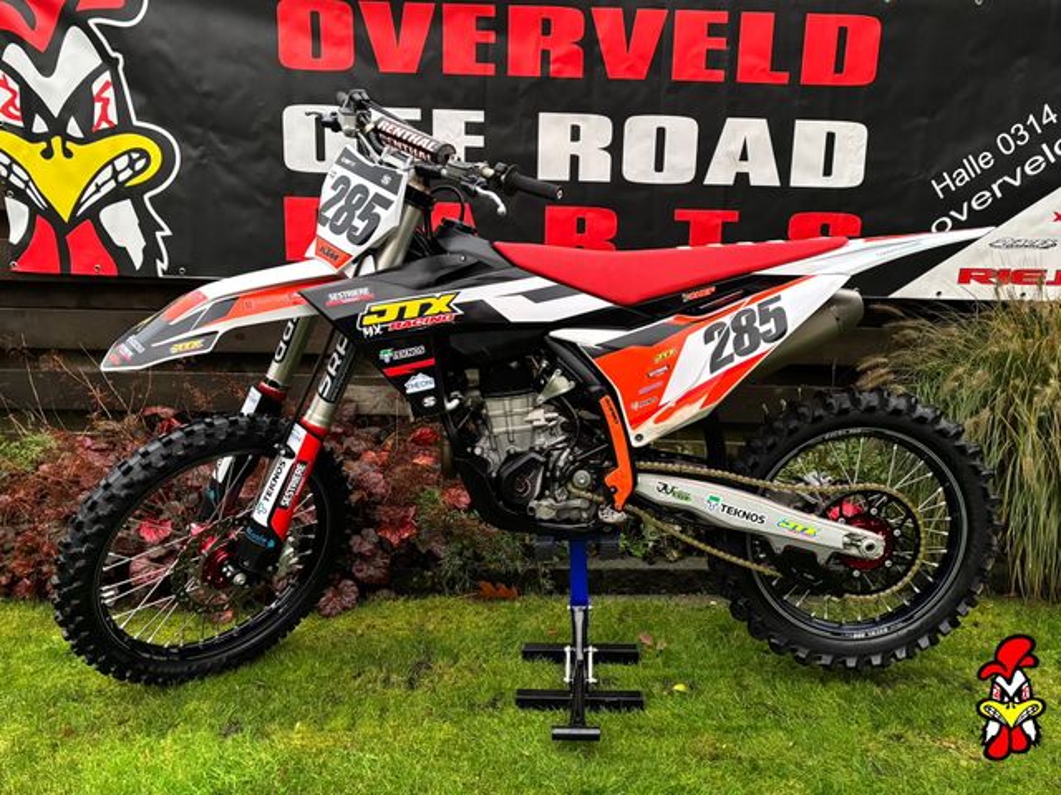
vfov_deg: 53.1
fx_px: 797
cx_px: 530
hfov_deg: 67.3
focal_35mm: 26
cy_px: 398
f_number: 1.6
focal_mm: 5.96
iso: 500
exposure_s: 1/44
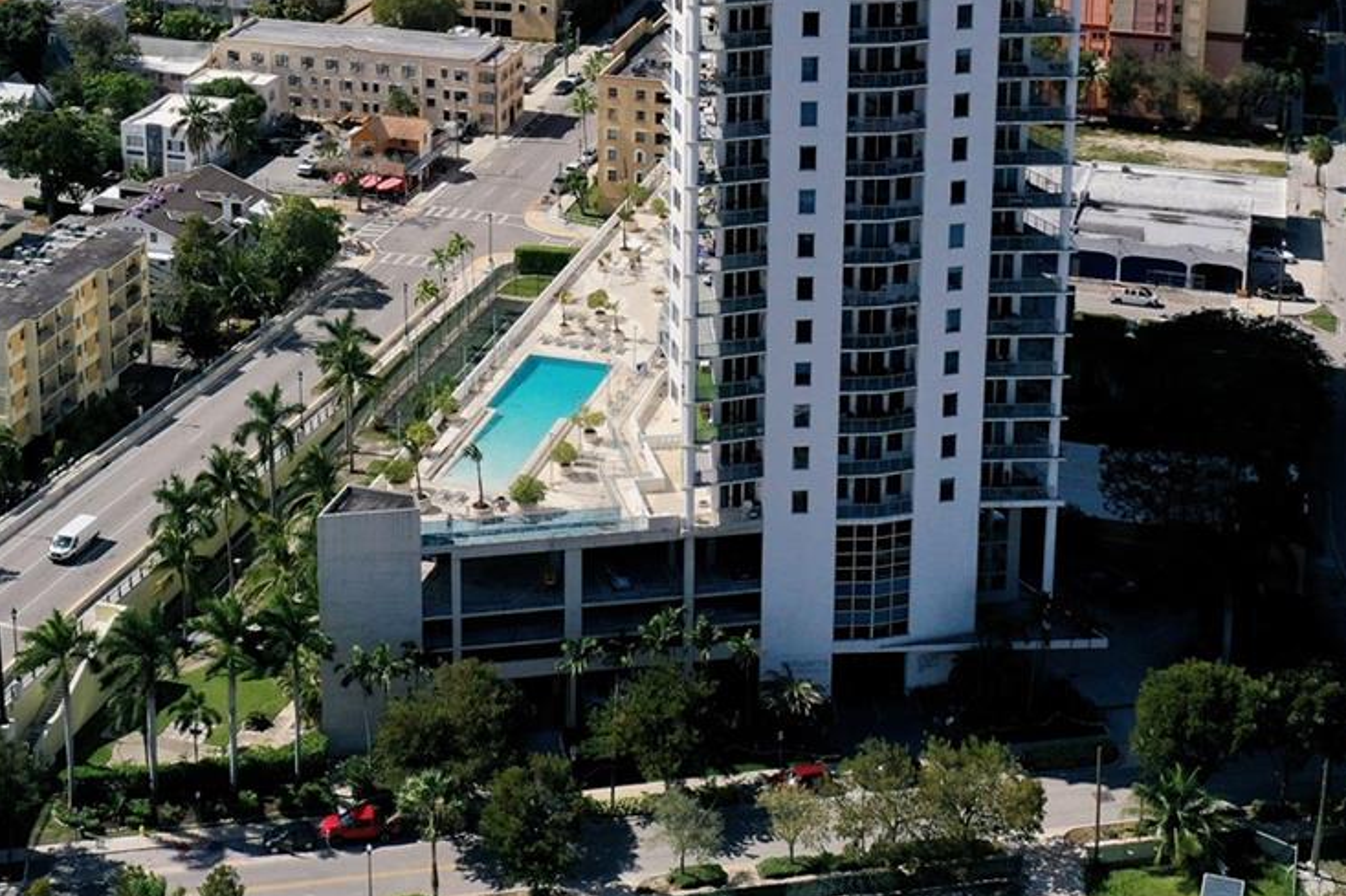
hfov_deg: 32.8
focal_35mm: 61
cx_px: 523
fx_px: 2280
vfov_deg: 21.4
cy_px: -27
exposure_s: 1/2500
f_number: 4.5
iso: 100
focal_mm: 10.26
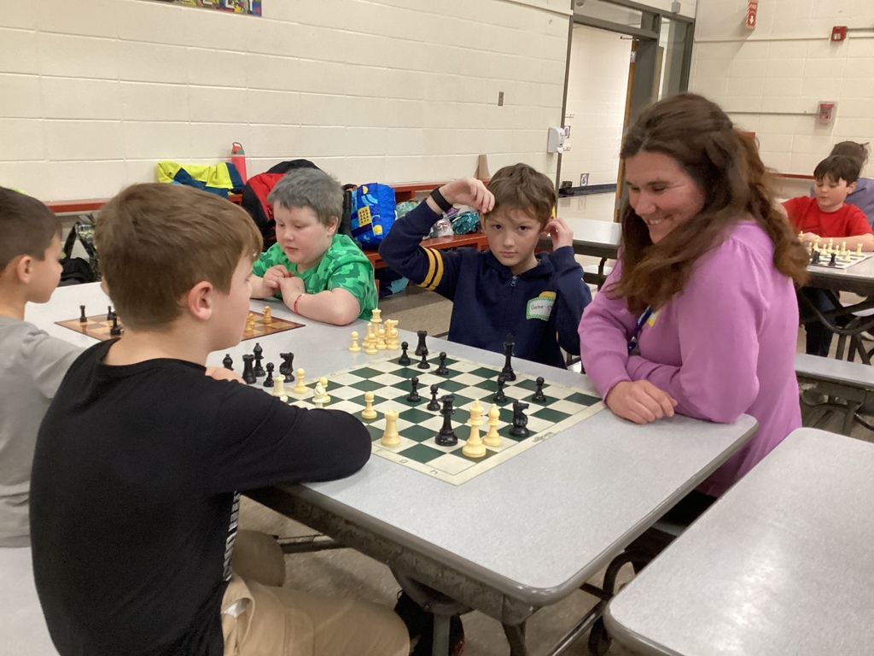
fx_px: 783
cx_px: 437
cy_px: 328
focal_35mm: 31
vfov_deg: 45.4
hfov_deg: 58.4
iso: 400
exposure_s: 1/60
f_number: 2.4
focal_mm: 3.3
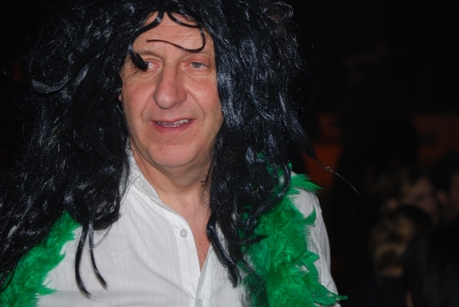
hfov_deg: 21.9
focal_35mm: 93
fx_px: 1187
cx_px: 230
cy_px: 154
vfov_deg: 14.7
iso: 200
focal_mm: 62
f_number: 4.2
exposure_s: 1/60
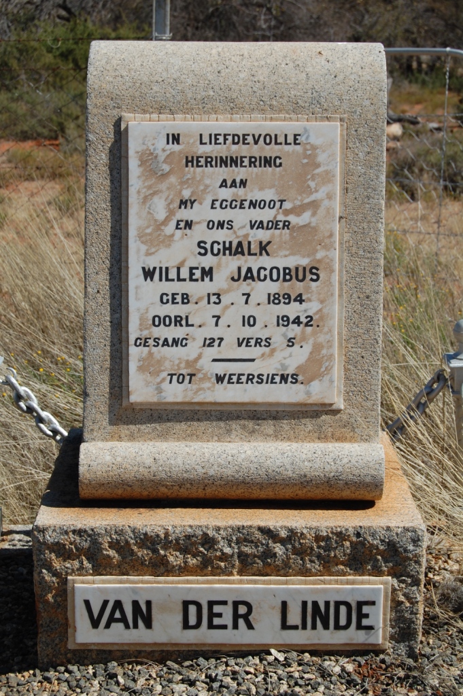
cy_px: 348
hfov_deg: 20.1
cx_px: 232
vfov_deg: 29.9
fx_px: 1304
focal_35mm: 68
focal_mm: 45
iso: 200
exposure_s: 1/400
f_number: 10
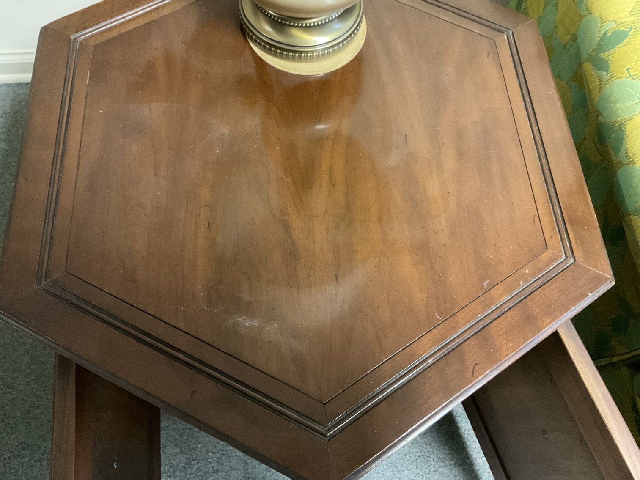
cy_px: 240
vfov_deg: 48.2
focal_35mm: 29
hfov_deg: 61.7
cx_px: 320
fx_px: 536
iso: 500
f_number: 1.8
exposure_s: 1/30
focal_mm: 3
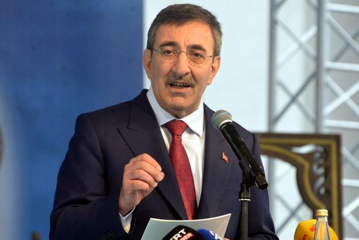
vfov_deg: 4.6
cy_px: 120
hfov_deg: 6.9
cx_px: 180
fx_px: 2993
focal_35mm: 300
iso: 5000
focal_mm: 300
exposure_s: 1/800
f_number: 7.1
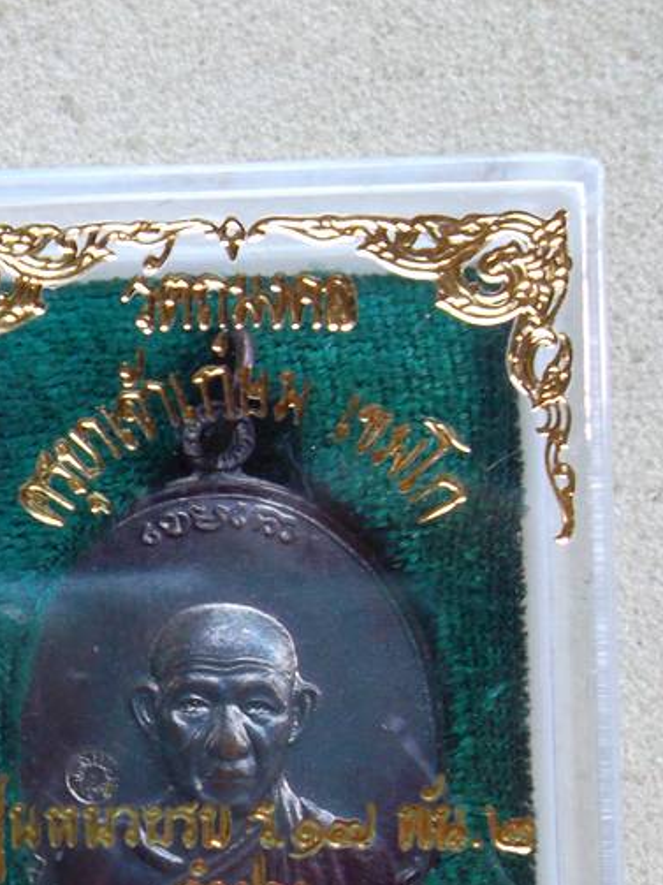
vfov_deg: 34.2
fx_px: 1405
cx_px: -148
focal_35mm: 55
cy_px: 670
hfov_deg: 24.0
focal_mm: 4.9
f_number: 3.5
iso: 200
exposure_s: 1/15
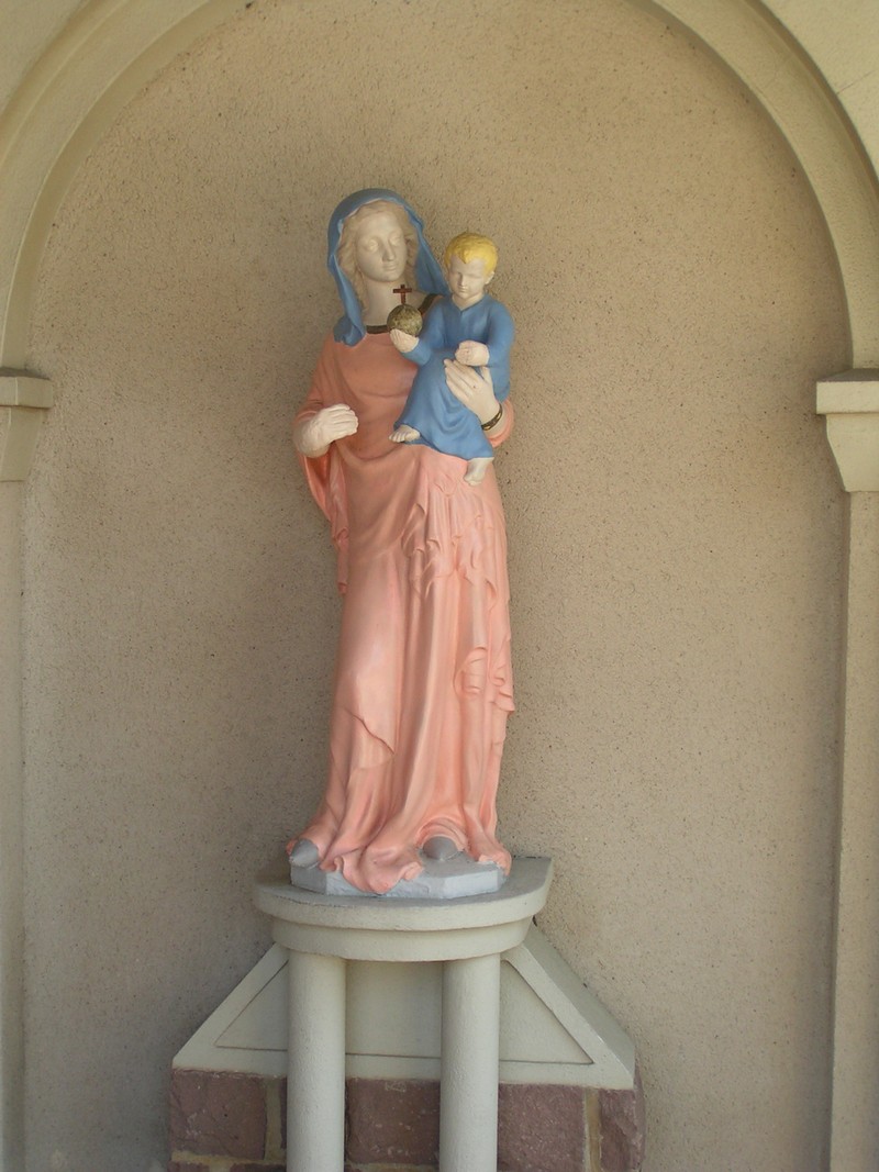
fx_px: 2032
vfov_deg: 32.2
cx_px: 440
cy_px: 586
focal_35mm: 60
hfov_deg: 24.4
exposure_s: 1/100
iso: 50
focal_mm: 9.2
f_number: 4
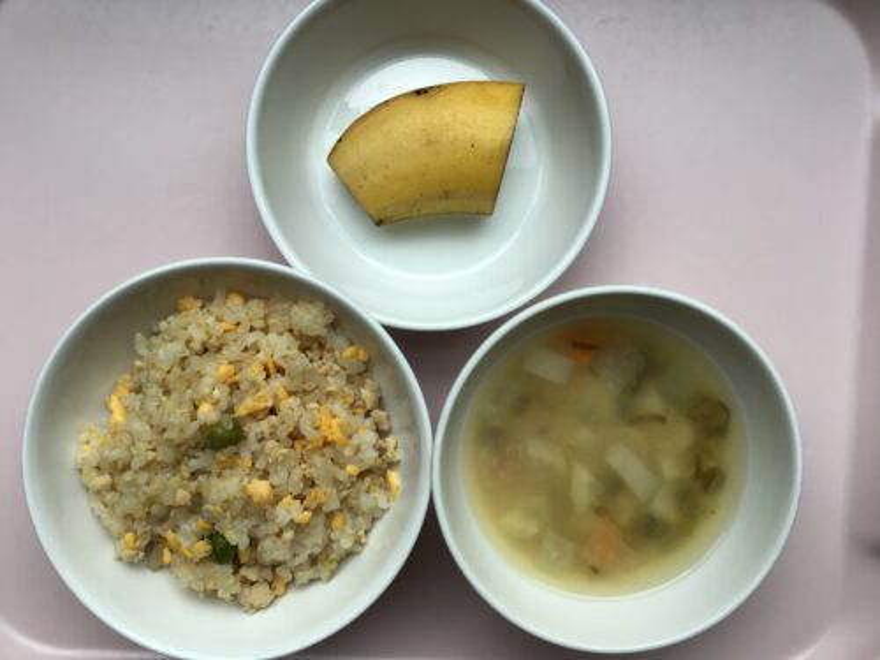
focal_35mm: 31
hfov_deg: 58.4
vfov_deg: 45.4
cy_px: 330
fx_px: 788
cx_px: 440
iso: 25
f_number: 2.4
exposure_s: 1/154
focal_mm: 3.3
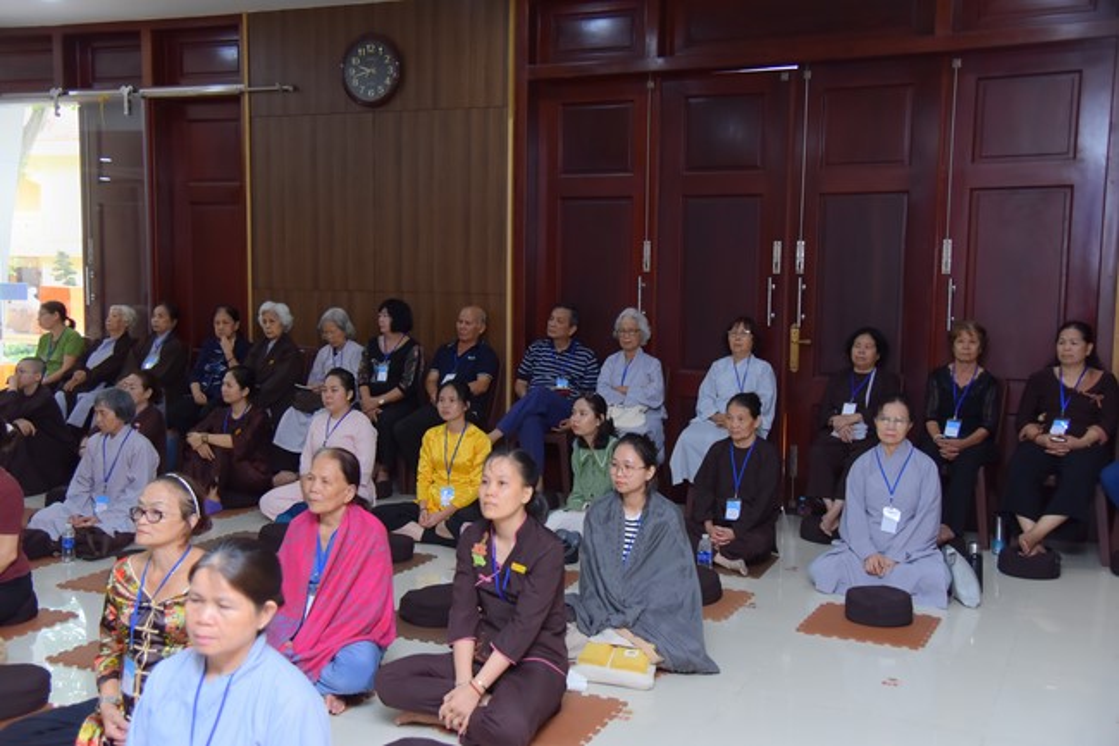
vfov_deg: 33.4
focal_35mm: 40
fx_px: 1243
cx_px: 560
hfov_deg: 48.5
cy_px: 373
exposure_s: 1/200
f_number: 4.5
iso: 1000
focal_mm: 40
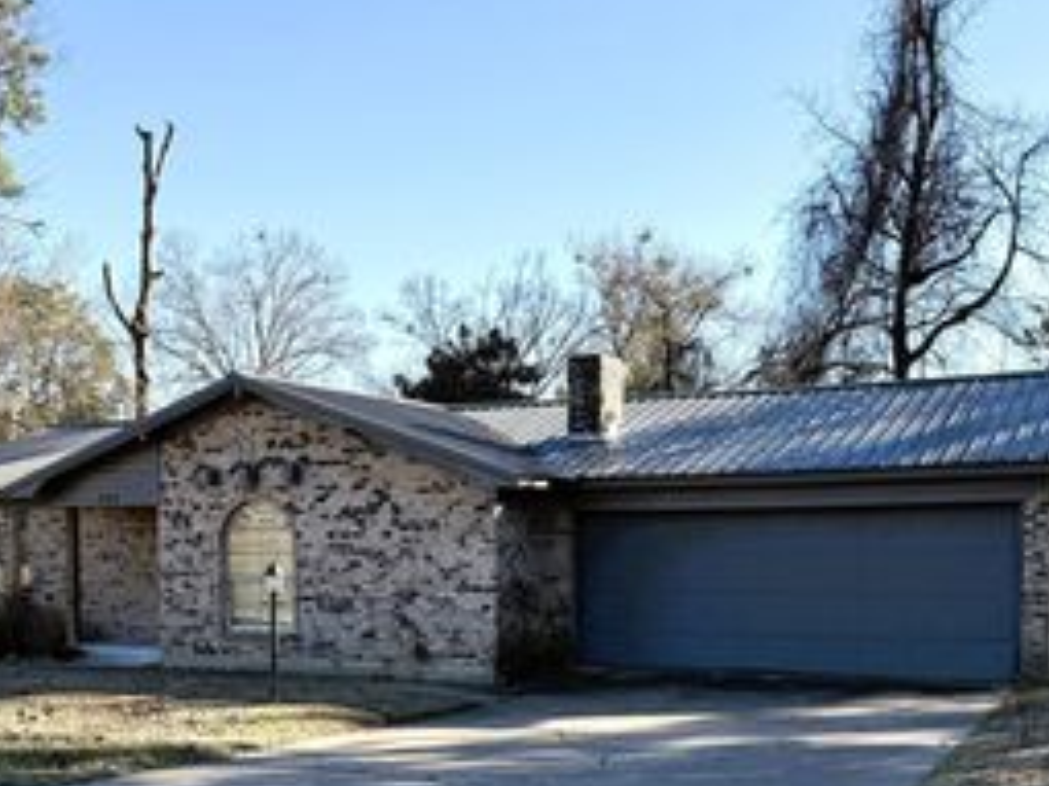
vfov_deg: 30.2
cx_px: 403
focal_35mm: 47
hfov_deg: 40.2
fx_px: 1424
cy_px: 619
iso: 80
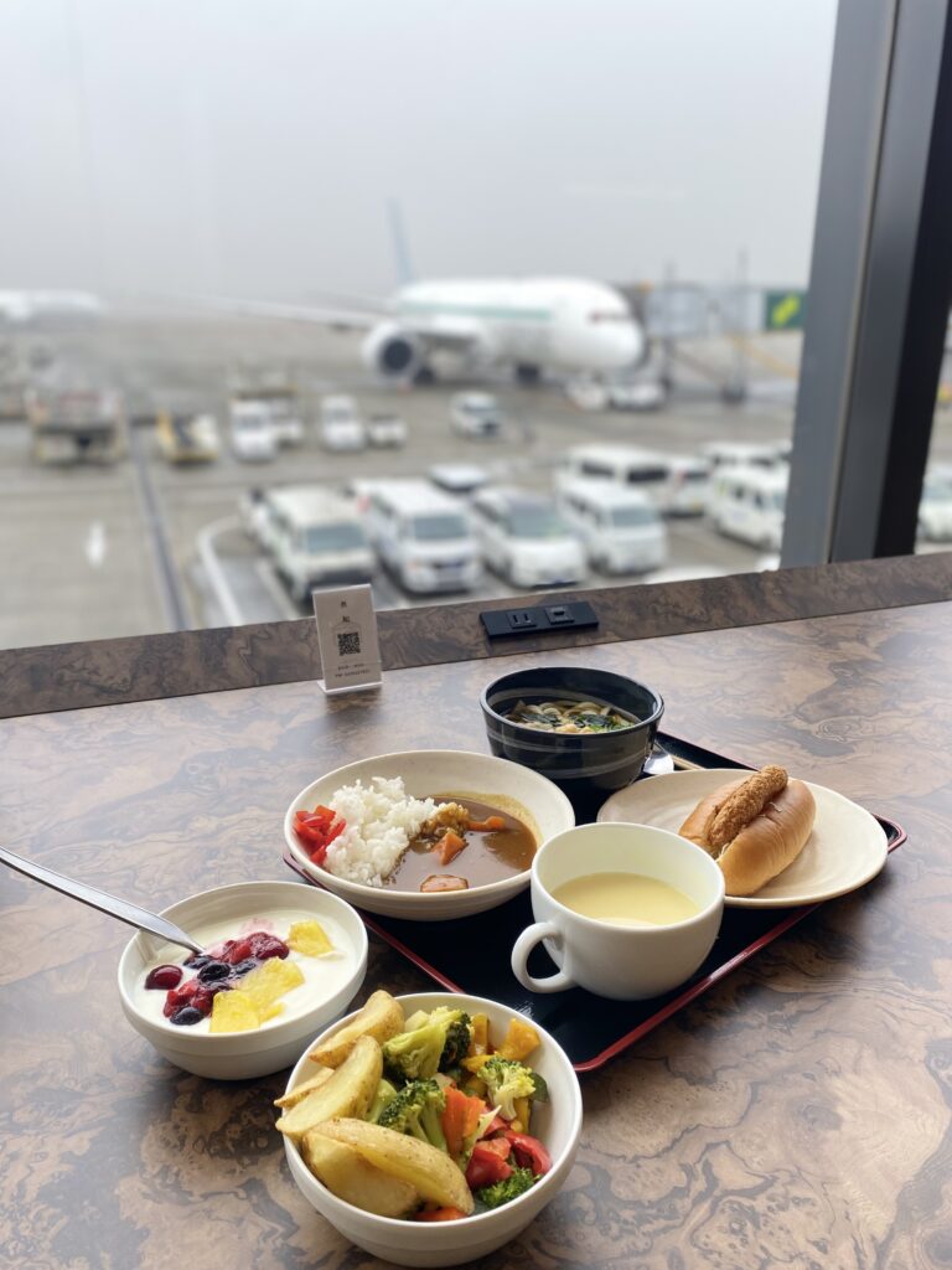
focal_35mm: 26
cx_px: 476
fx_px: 953
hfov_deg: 53.1
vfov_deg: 67.3
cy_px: 635
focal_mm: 4.25
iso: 50
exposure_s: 1/121
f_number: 1.8
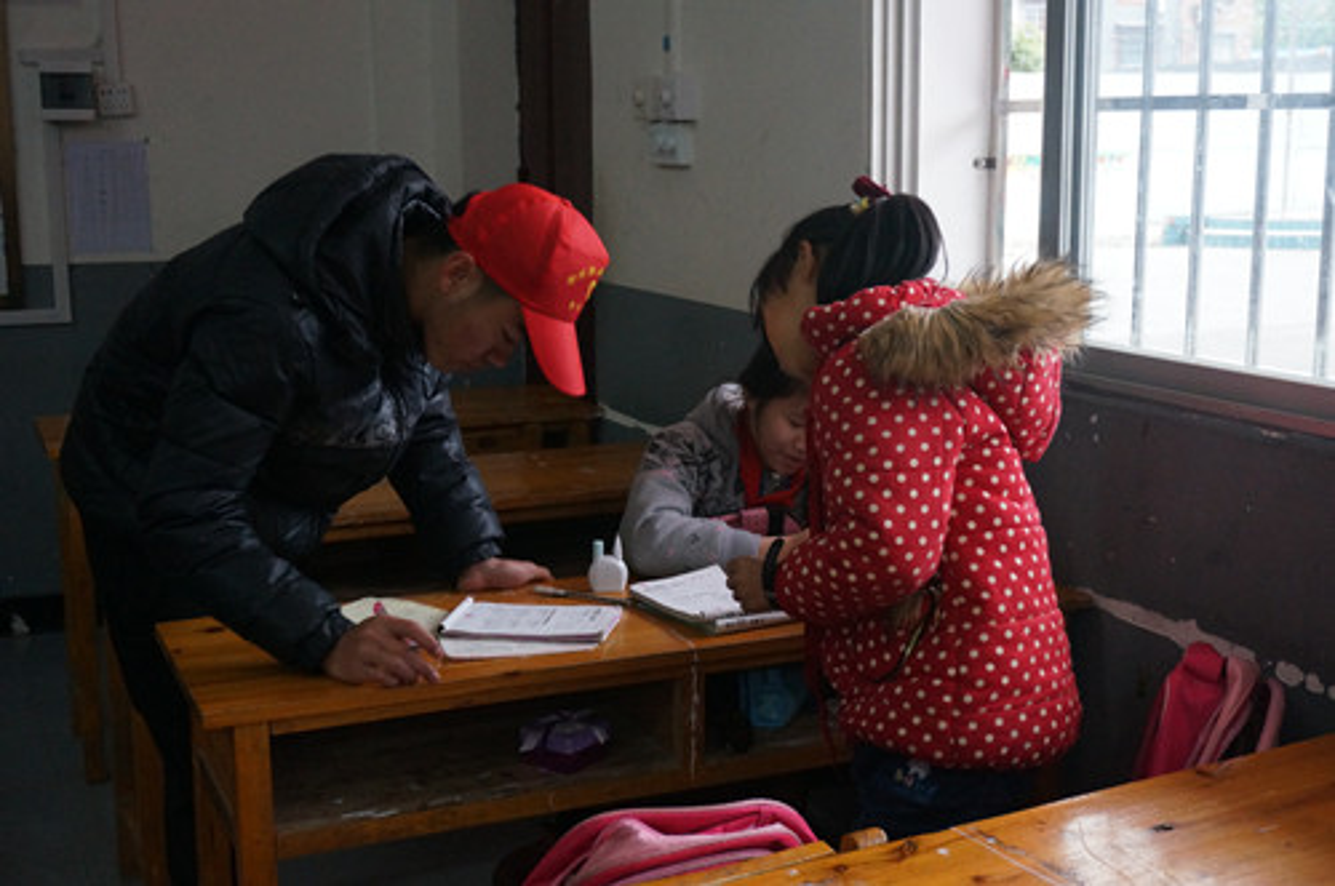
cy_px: 443
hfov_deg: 42.4
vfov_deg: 28.9
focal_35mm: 46
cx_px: 668
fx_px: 1722
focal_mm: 31
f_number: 5
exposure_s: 1/60
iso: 2500
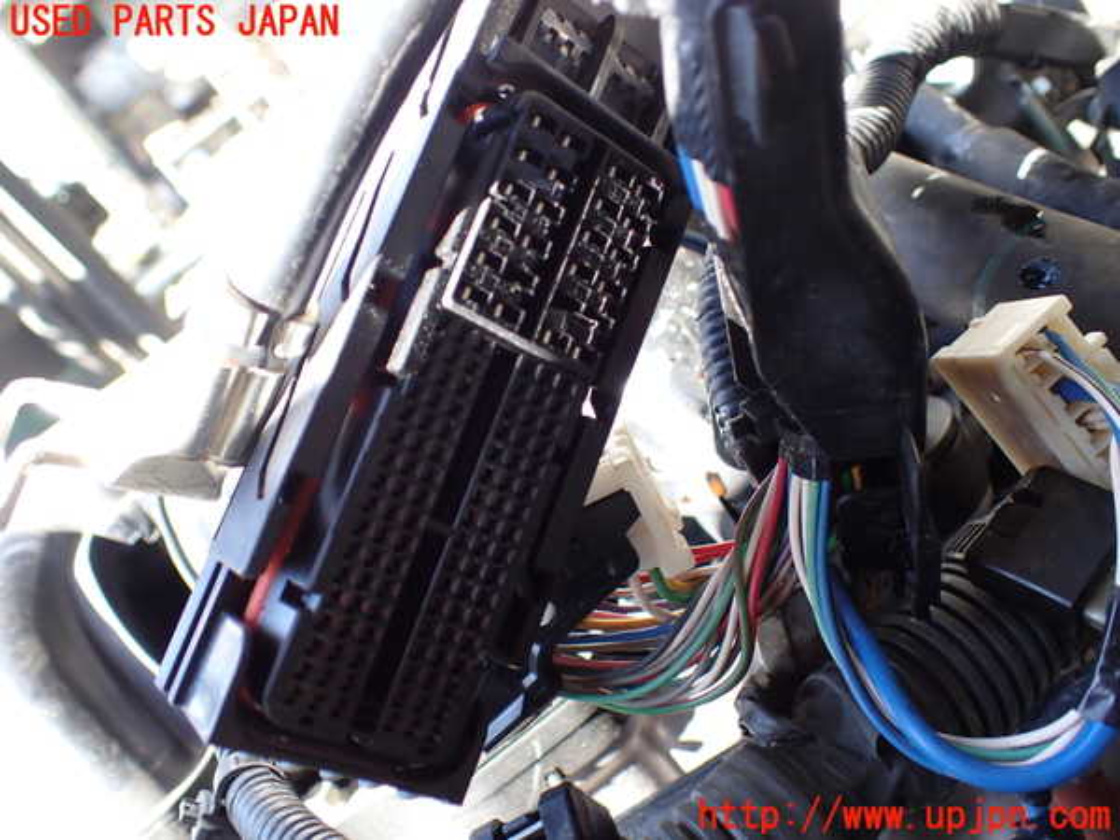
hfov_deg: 60.0
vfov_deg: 46.8
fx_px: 971
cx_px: 560
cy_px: 420
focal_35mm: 30
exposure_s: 1/125
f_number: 2.3
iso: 160
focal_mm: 5.4
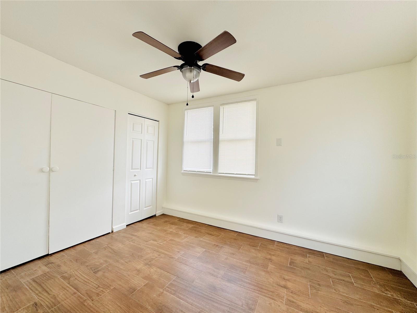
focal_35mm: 14
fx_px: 169
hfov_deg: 102.1
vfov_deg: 85.7
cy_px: 156
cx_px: 208
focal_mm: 2.22
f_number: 2.2
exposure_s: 1/138
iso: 40
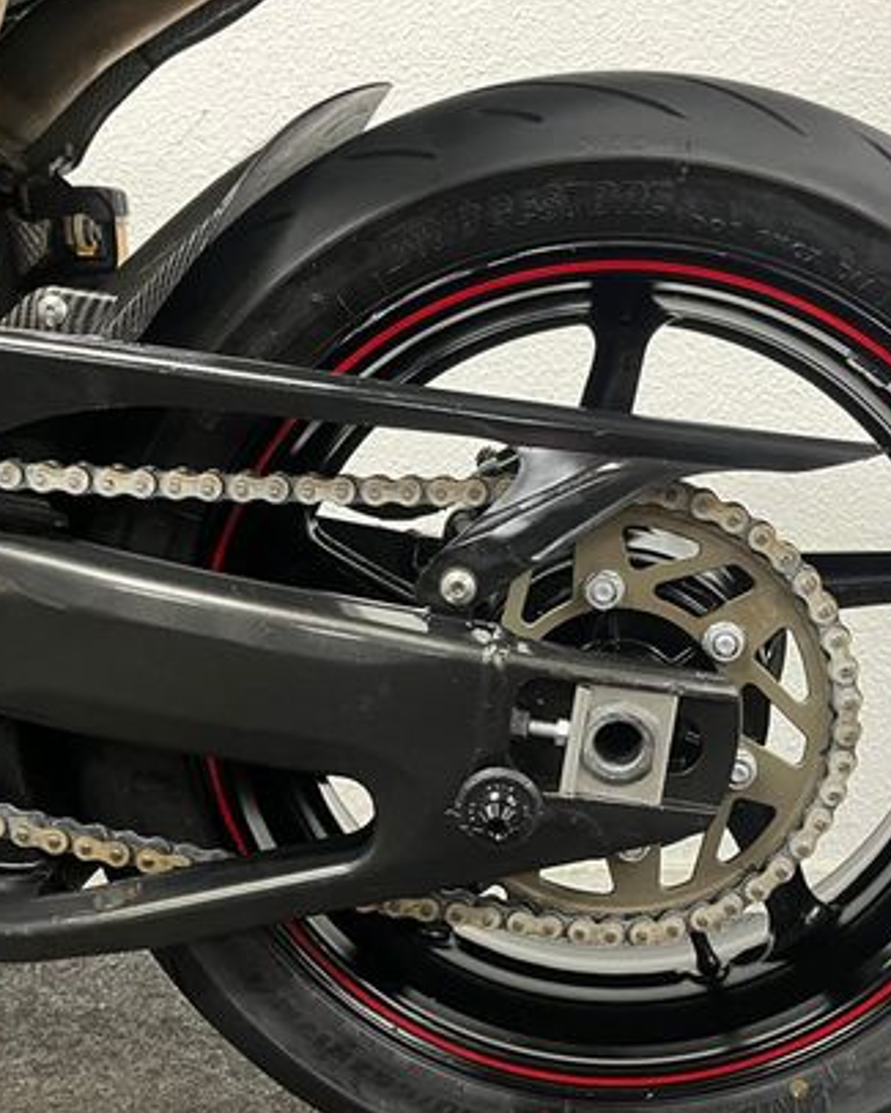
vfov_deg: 45.6
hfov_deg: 37.0
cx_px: 576
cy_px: 639
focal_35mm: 40
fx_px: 1318
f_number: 1.6
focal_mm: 5.1
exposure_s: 1/50
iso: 400
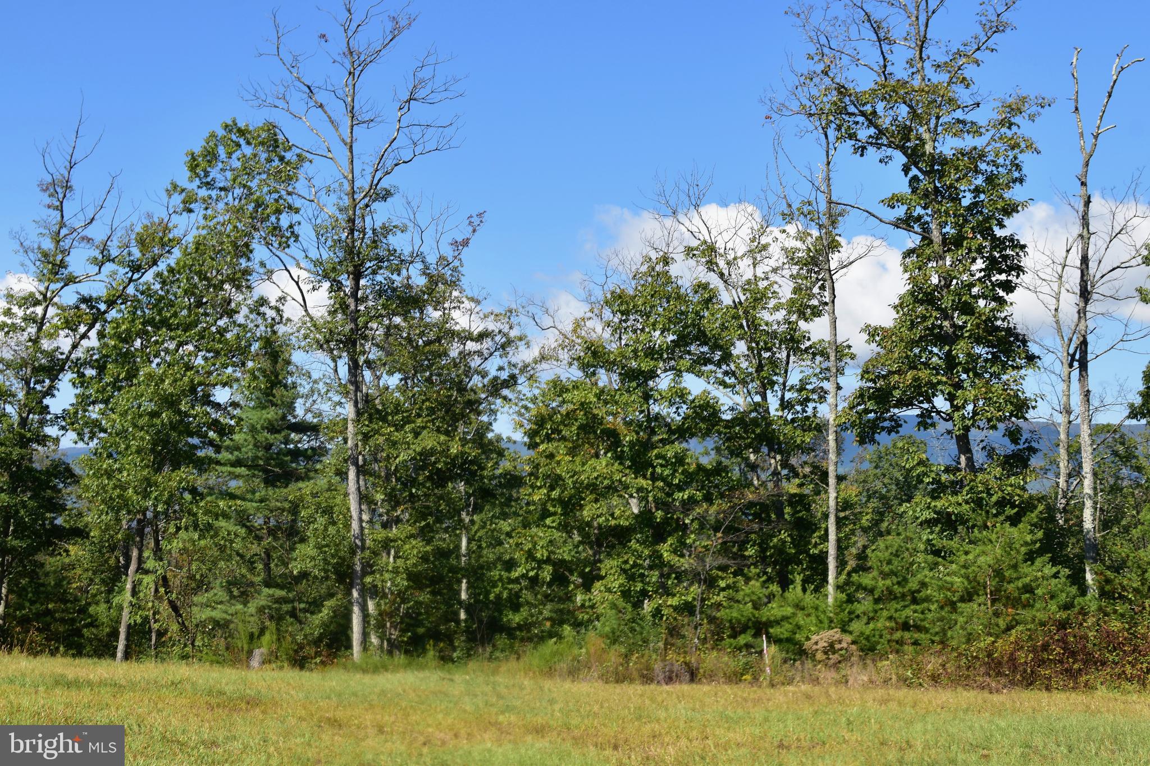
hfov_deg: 37.9
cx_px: 575
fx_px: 1677
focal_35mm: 52
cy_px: 383
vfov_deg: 25.7
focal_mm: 35
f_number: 9
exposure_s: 1/320
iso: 200
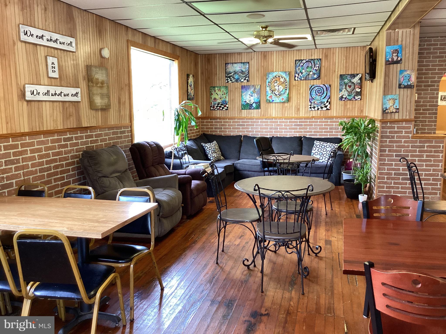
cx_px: 223
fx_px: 399
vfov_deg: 45.4
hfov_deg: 58.4
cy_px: 167
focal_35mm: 31
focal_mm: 3.3
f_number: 2.4
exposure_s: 1/60
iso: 160
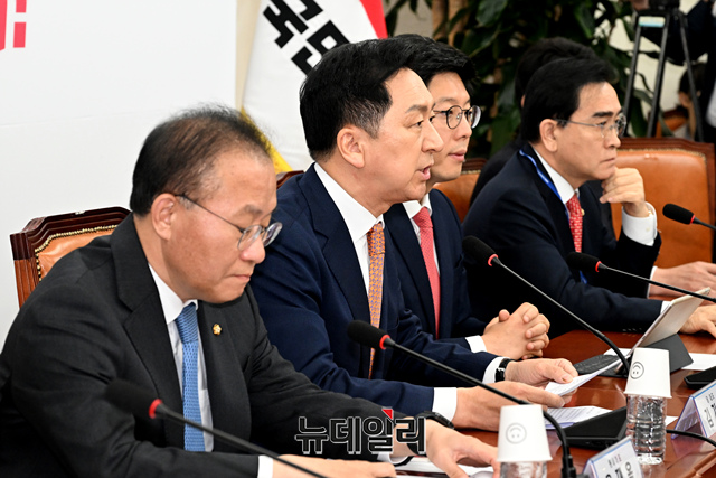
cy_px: 239
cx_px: 358
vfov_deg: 16.3
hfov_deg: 24.2
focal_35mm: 84
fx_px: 1671
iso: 2500
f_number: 5
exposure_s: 1/250
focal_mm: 84
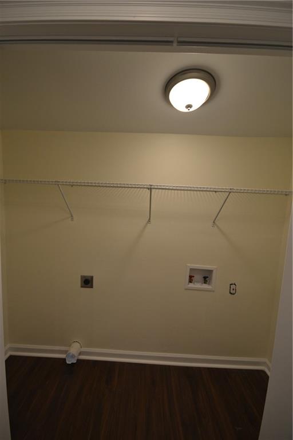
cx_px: 146
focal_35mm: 15
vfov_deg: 100.4
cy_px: 220
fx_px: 183
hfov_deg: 77.3
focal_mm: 10
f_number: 4
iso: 400
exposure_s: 1/60
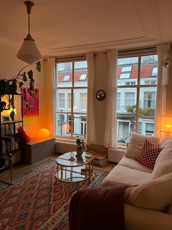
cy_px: 115
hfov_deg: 53.1
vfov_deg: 67.3
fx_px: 172
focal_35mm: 26
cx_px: 86
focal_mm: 5.1
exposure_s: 1/33
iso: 400
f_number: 1.6
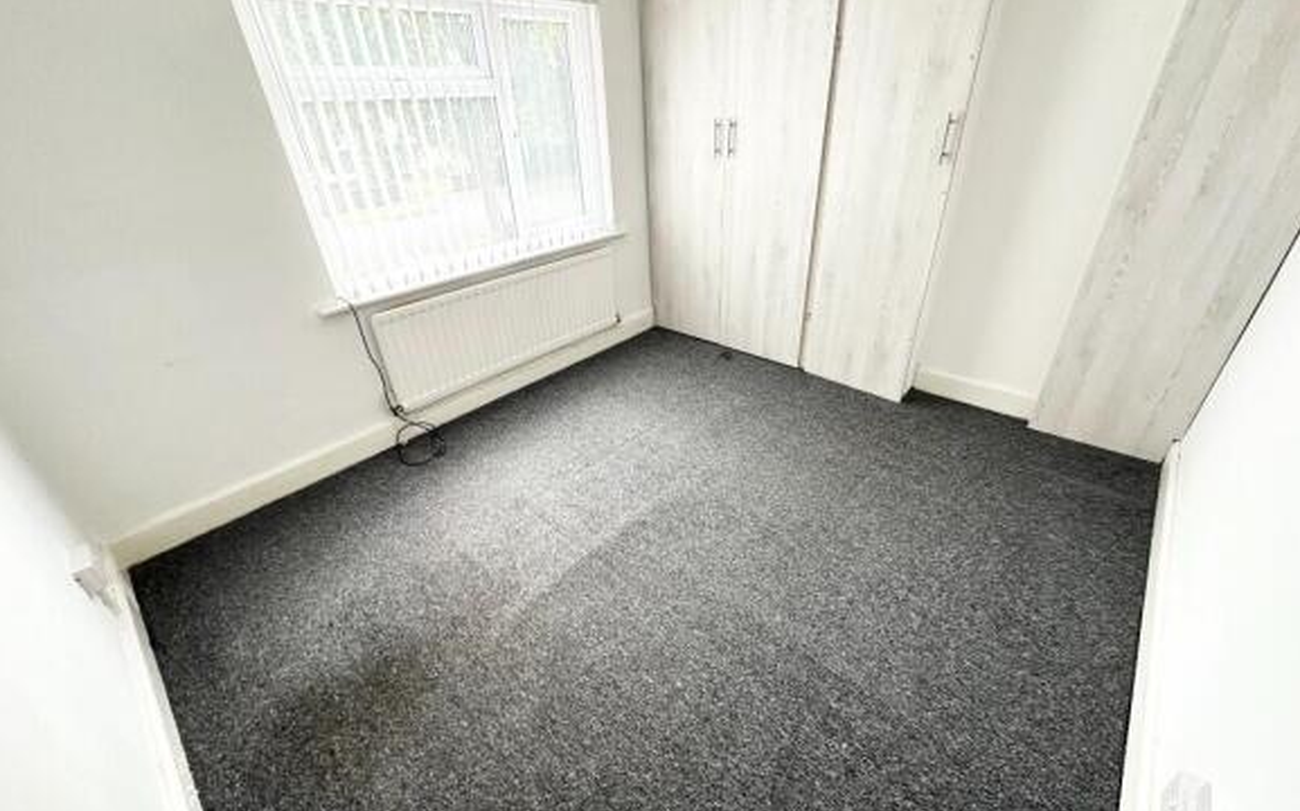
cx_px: 650
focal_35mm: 15
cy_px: 413
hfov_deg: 101.5
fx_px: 531
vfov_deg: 74.7
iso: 320
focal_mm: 2.22
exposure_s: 1/60
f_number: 2.2
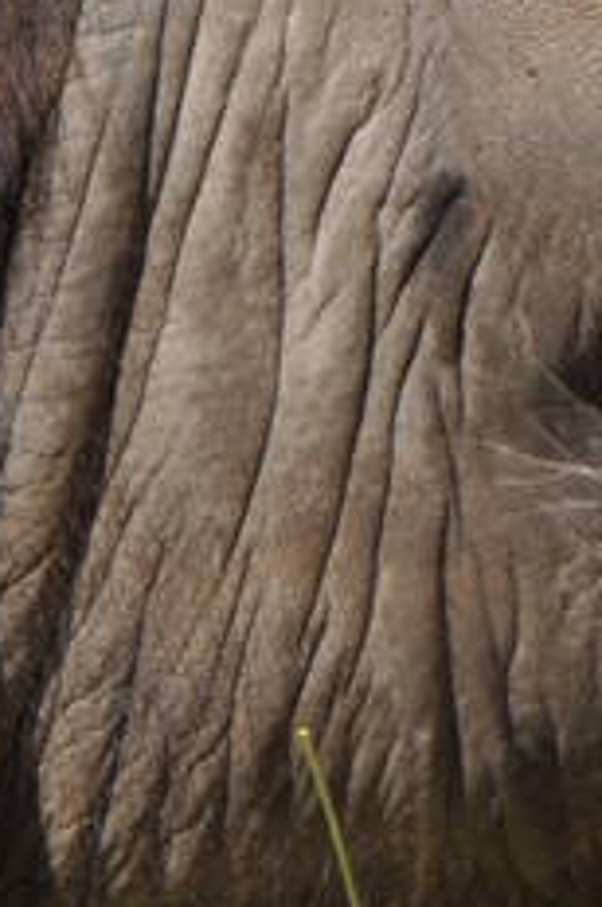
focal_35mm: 3102
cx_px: -10
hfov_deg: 0.4
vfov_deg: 0.7
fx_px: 78036
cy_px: 1642
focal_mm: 300
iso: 200
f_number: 5.6
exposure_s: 1/500
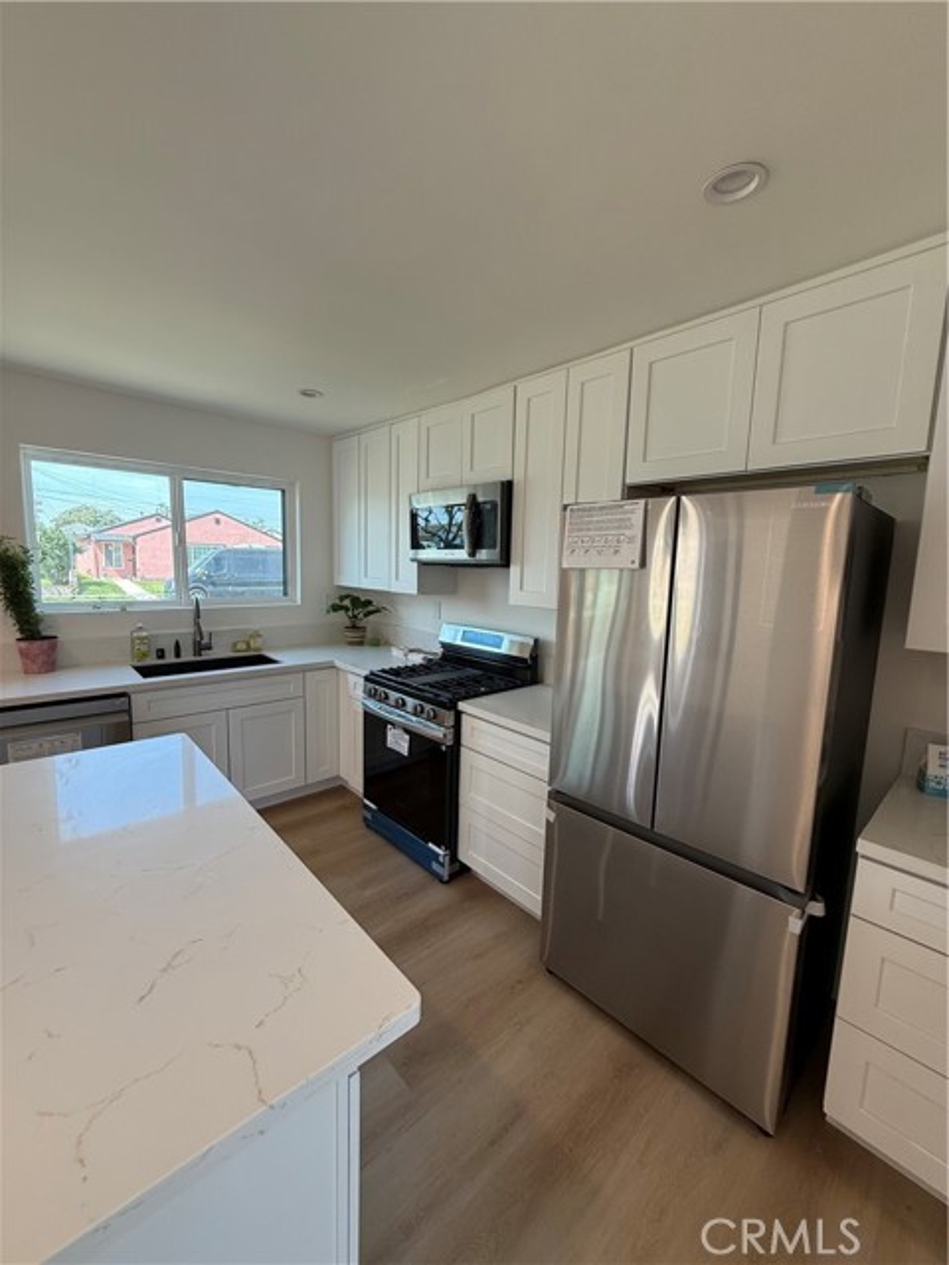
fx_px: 512
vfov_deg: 102.1
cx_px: 474
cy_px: 632
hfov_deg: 85.7
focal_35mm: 14
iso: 100
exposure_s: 1/120
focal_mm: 2.22
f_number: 2.2
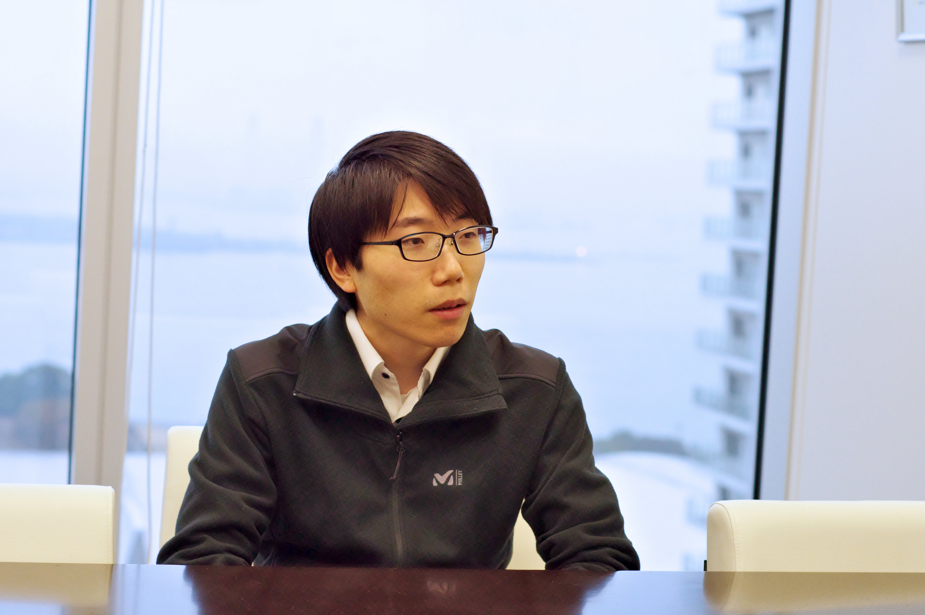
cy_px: 308
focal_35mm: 75
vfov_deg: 18.1
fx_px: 1925
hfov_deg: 27.0
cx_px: 462
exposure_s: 1/400
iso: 4000
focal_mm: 50
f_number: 4
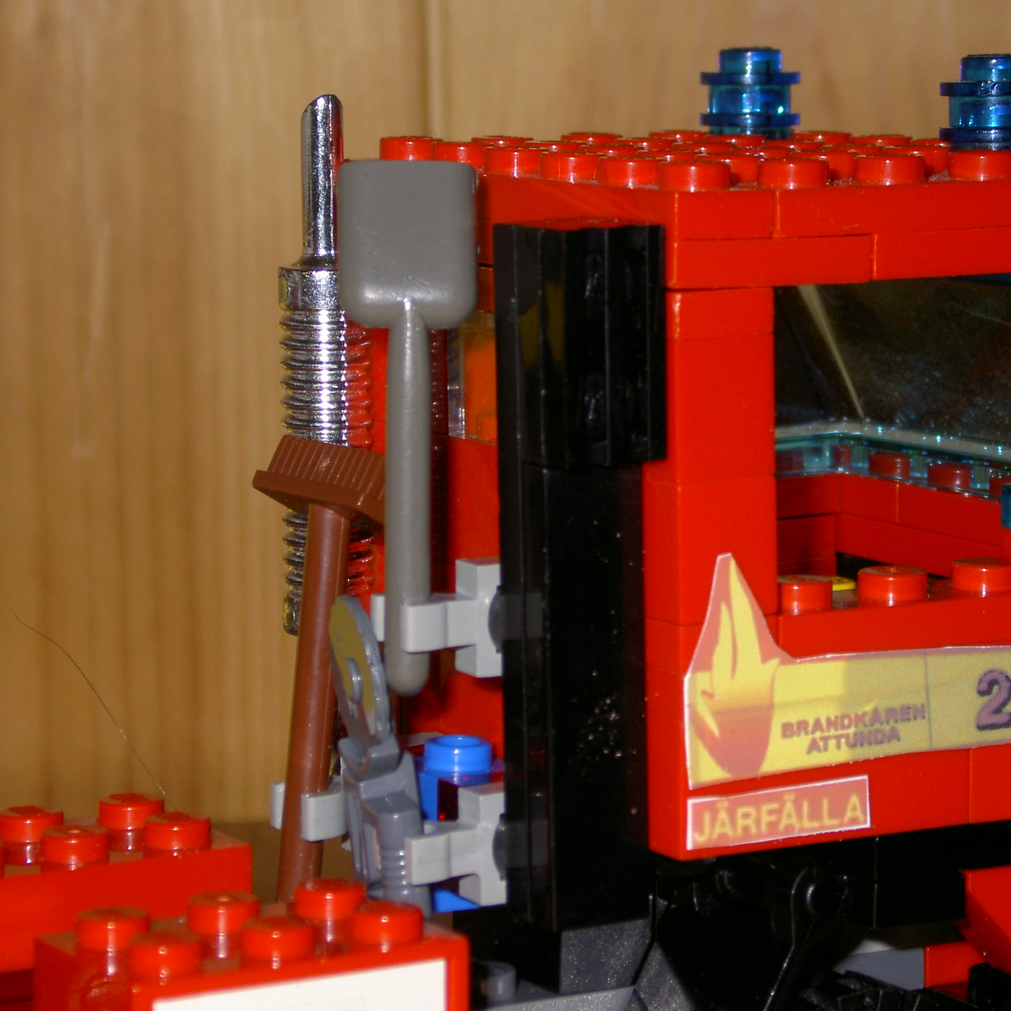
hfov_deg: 14.4
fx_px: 3998
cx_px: 560
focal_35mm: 121
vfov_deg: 14.4
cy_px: 504
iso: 50
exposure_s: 1/100
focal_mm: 16.8
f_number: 4.9
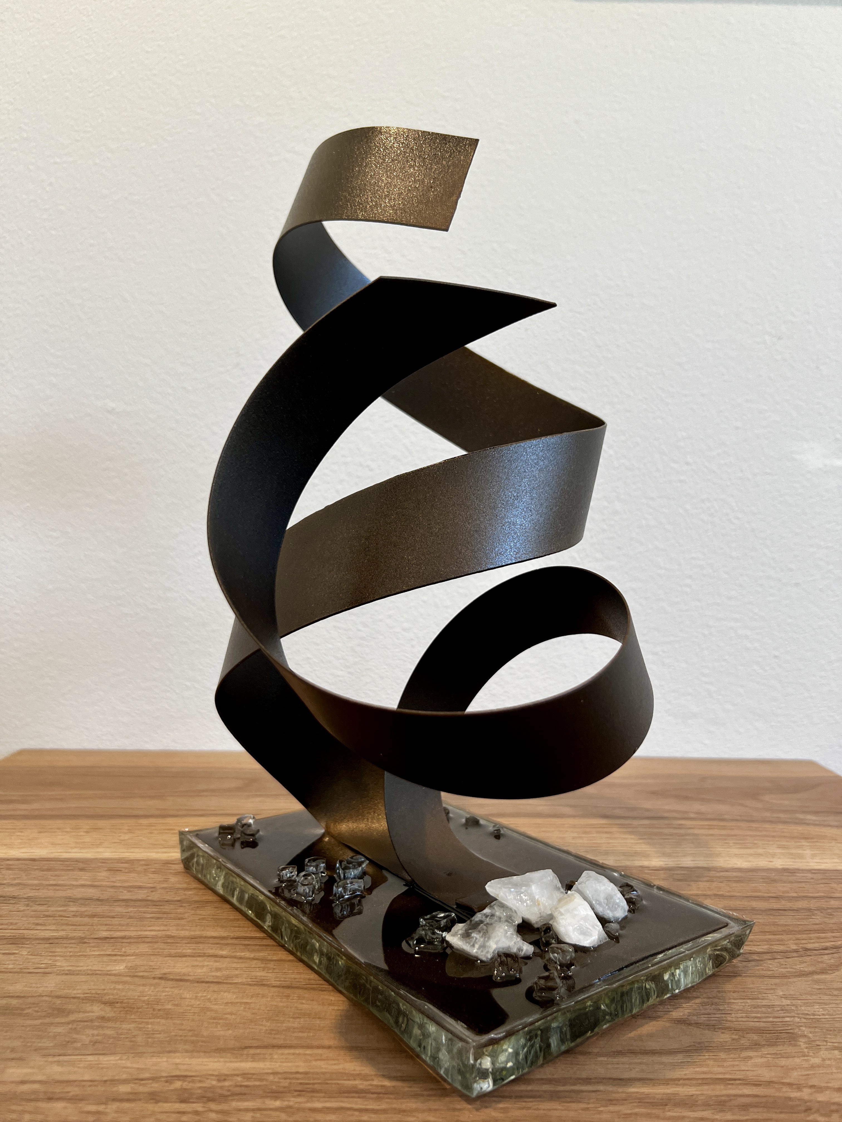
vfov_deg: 67.3
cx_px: 421
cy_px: 561
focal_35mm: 26
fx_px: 843
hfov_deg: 53.1
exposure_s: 1/60
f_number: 1.5
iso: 64
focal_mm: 5.7
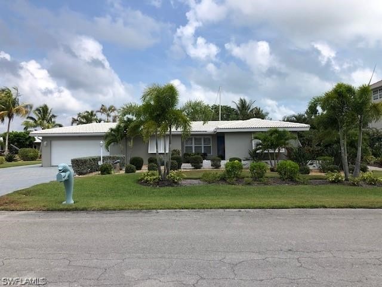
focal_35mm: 28
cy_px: 144
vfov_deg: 49.7
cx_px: 191
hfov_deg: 63.4
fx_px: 309
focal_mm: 4
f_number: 1.8
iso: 20
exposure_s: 1/3003
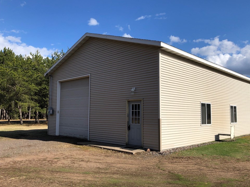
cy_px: 96
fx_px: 217
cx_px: 133
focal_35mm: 30
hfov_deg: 59.9
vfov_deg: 46.8
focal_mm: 4
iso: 25
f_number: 1.8
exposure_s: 1/2667
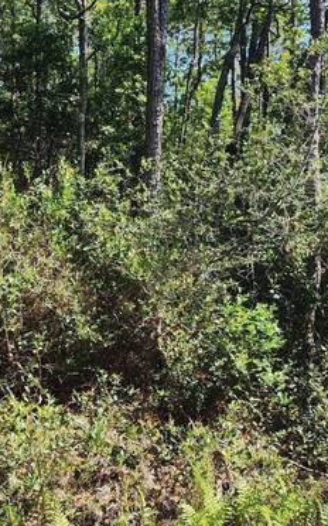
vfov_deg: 32.5
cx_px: 78
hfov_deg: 20.4
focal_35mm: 63
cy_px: 250
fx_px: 902
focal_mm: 6.4
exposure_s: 1/525
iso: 12
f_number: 1.8
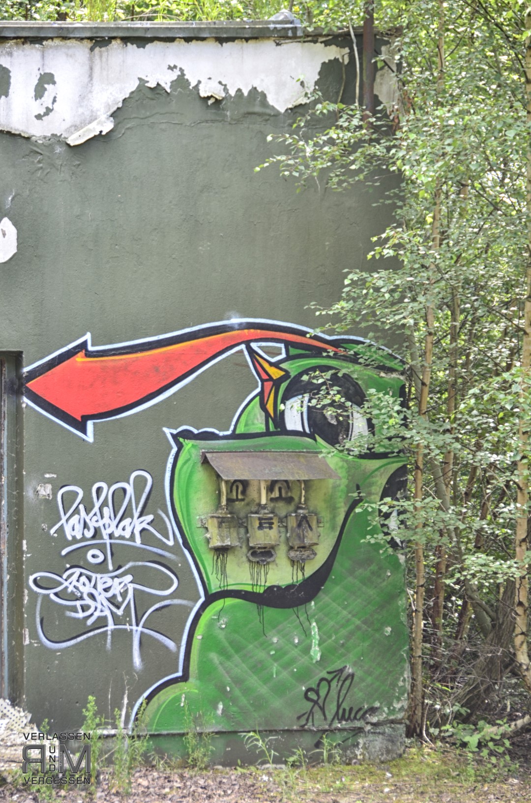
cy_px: 402
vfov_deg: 14.4
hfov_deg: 9.6
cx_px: 266
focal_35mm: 142
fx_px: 3167
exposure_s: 1/60
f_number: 5.3
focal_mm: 95
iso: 200
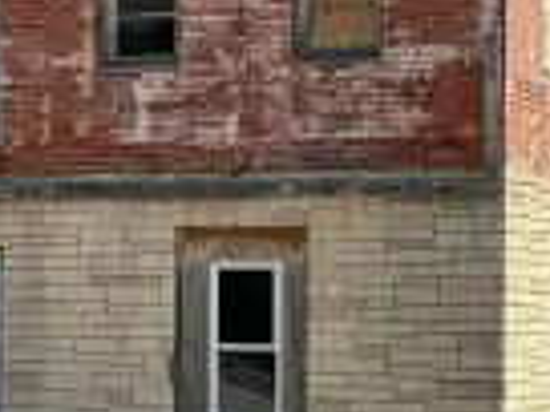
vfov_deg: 10.5
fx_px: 2240
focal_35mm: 141
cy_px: 137
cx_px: 109
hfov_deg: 13.9
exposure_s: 1/4587
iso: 100
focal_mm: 6.76
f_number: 1.78
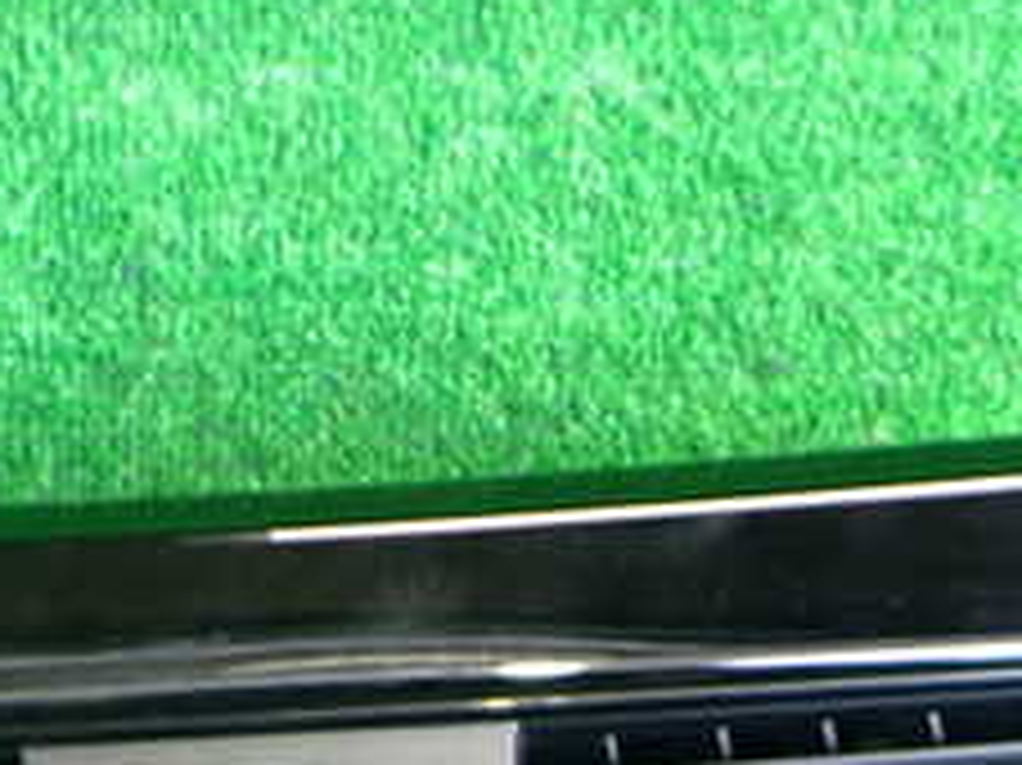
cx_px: 320
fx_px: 1948
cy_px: 882
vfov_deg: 20.9
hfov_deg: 29.2
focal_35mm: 66
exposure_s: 1/30
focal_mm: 4.5
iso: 250
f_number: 2
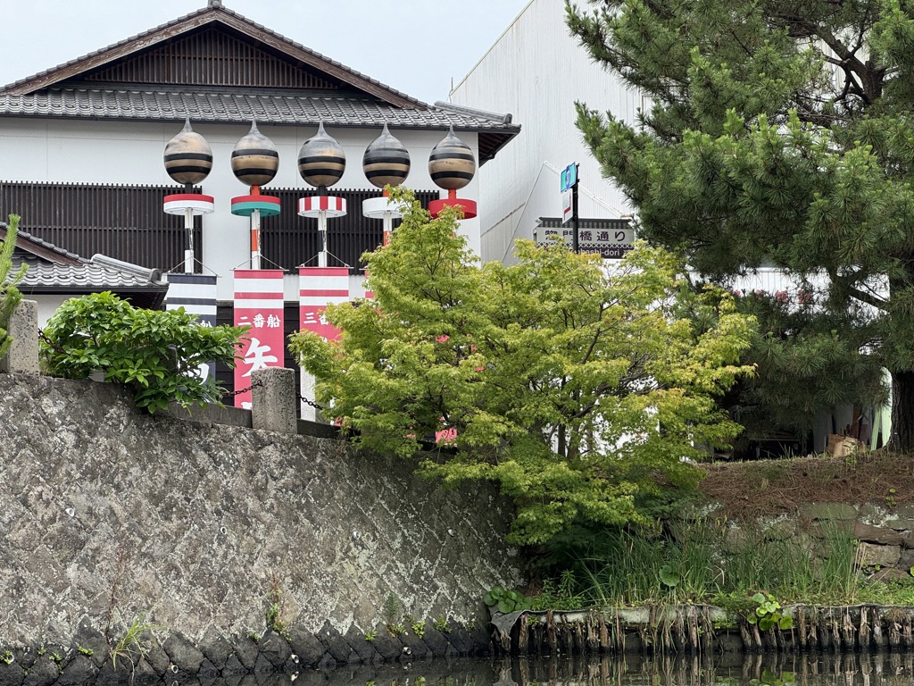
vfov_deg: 19.1
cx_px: 457
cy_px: 343
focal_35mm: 77
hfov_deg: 25.3
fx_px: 2033
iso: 25
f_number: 2.8
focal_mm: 9
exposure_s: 1/208
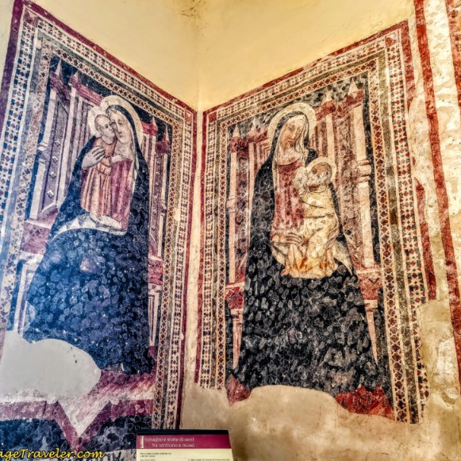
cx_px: 199
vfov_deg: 57.3
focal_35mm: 28
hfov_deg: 57.1
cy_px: 236
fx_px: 422
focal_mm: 6.4
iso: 640
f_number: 1.8
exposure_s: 1/40
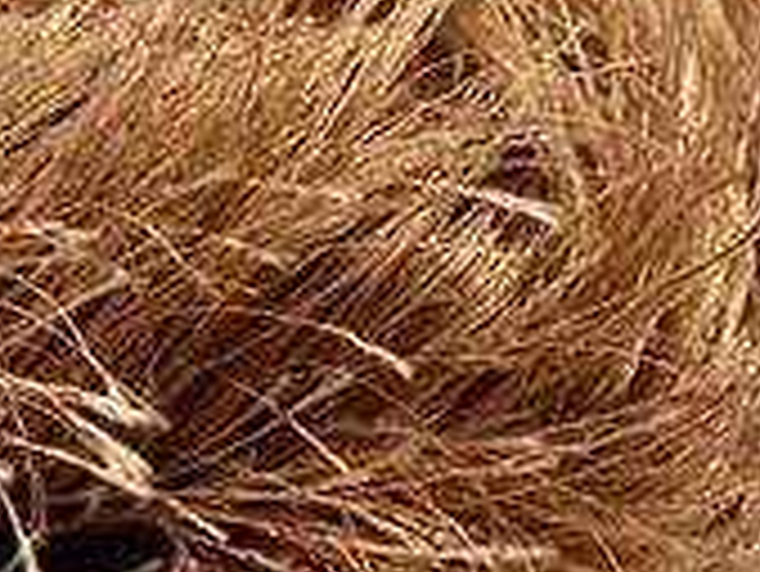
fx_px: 4372
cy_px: 254
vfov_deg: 7.5
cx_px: 229
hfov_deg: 9.9
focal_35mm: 199
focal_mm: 17.25
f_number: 2.9
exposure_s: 1/7.84
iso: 200
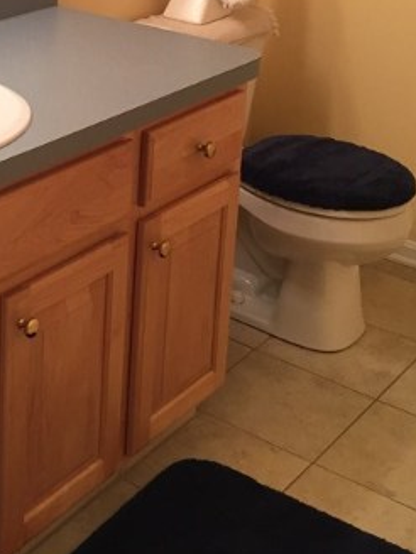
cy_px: 22
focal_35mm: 68
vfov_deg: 27.2
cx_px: 39
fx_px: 1090
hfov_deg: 21.1
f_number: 2.2
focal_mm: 4.15
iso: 64
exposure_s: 1/33
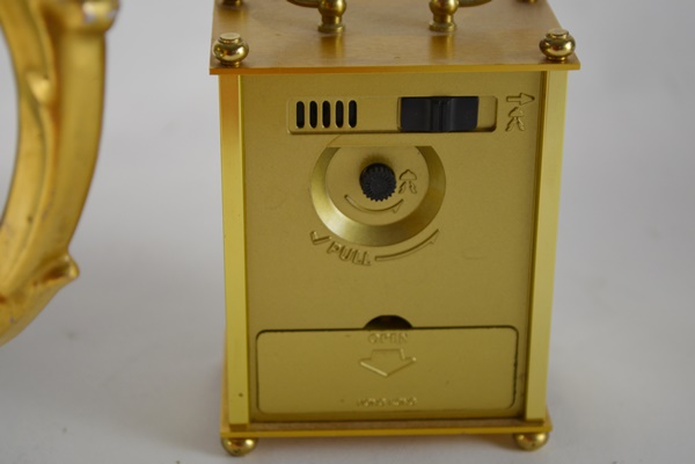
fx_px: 1390
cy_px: 232
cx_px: 348
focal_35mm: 72
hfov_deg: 28.1
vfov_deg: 18.9
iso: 360
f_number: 5.6
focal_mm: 48
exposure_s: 1/125
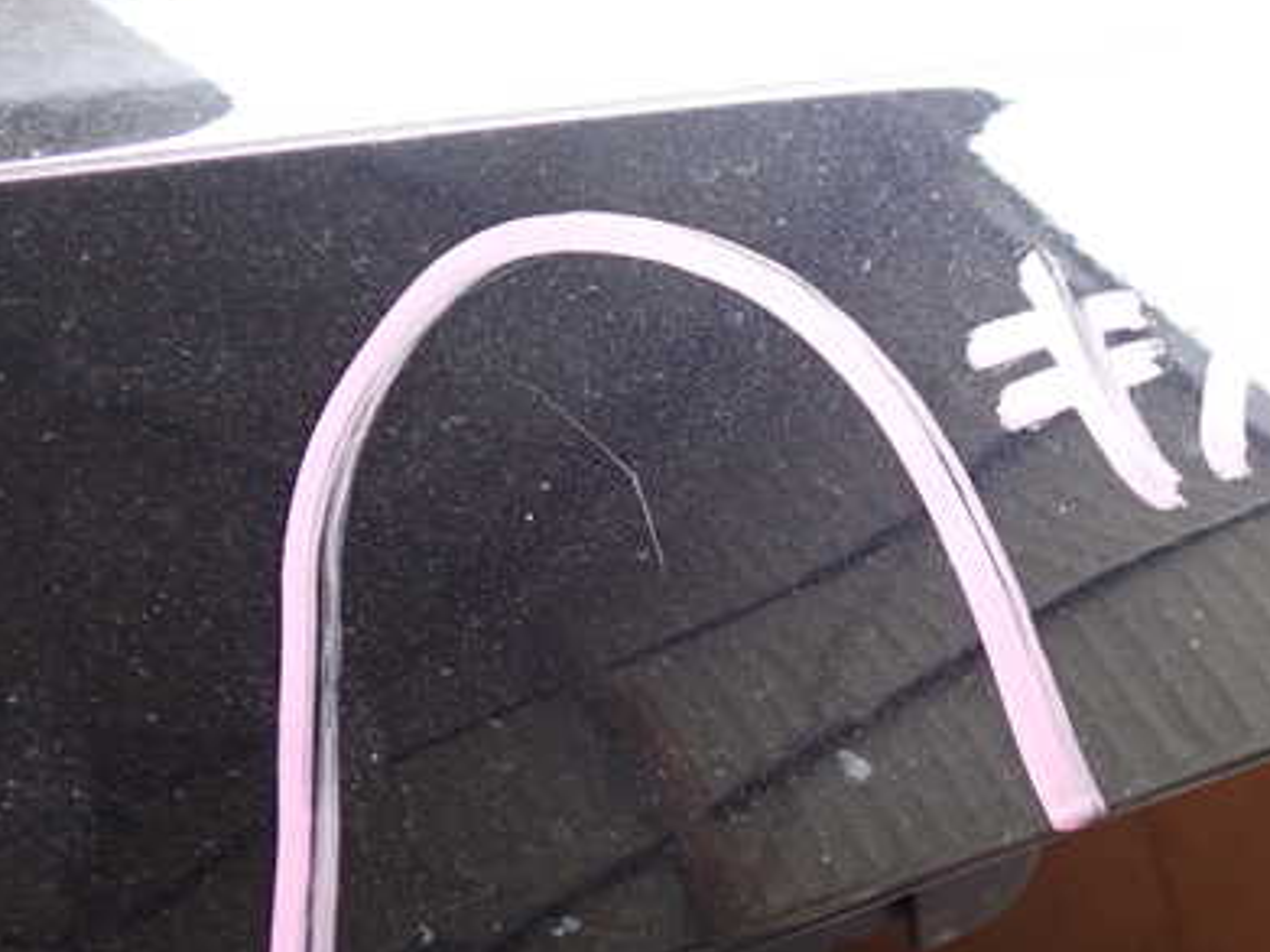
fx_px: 1687
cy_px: 549
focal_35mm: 46
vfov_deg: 31.4
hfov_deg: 40.9
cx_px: 806
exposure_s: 1/30
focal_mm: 5.4
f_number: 2.3
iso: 320
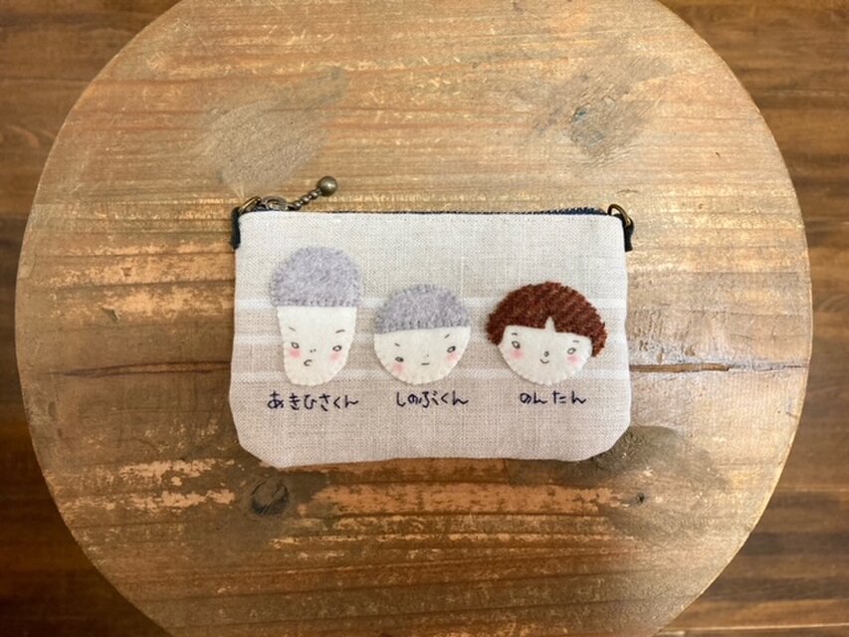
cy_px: 318
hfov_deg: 63.4
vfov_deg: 49.8
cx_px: 424
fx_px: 687
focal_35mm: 28
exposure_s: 1/50
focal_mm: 3.99
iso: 200
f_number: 1.8
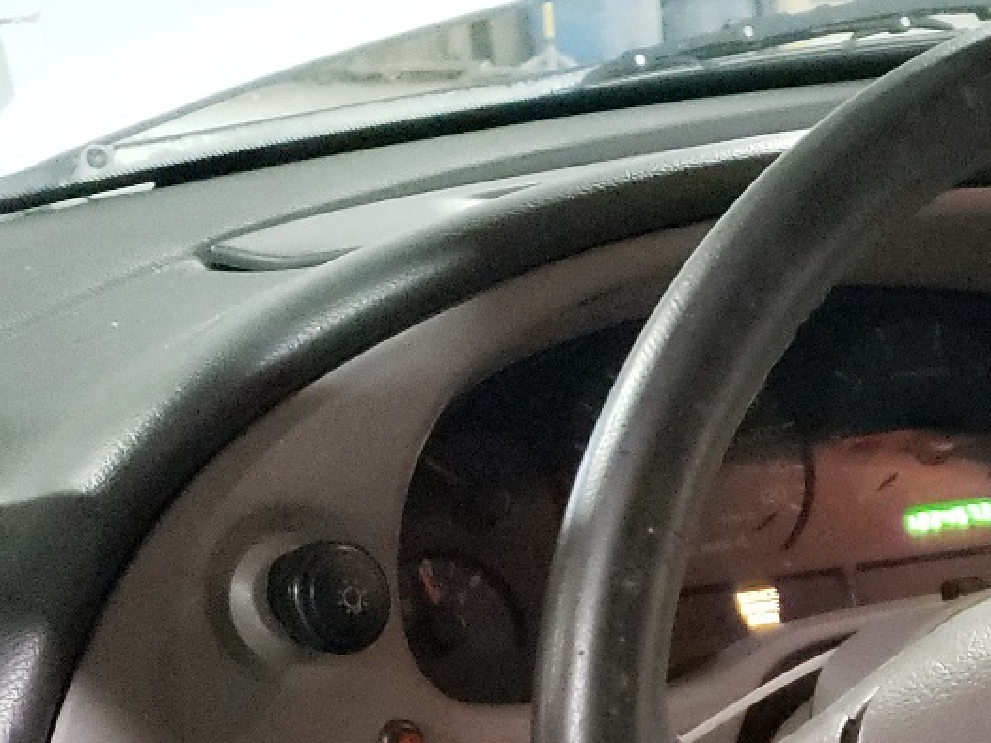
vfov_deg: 17.2
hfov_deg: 23.1
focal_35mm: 79
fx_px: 2261
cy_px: 1042
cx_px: 1126
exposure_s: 1/24
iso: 858
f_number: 1.5
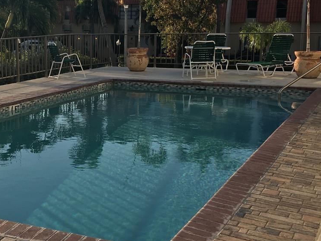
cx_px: 56
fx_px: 575
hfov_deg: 30.3
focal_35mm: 62
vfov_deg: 23.6
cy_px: 112
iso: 25
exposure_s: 1/1672
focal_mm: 4.15
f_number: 2.2
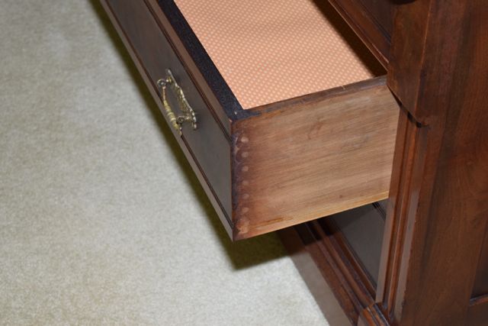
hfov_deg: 24.6
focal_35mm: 82
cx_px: 244
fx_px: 1119
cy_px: 163
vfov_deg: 16.6
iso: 800
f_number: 5.6
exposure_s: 1/125
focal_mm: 55
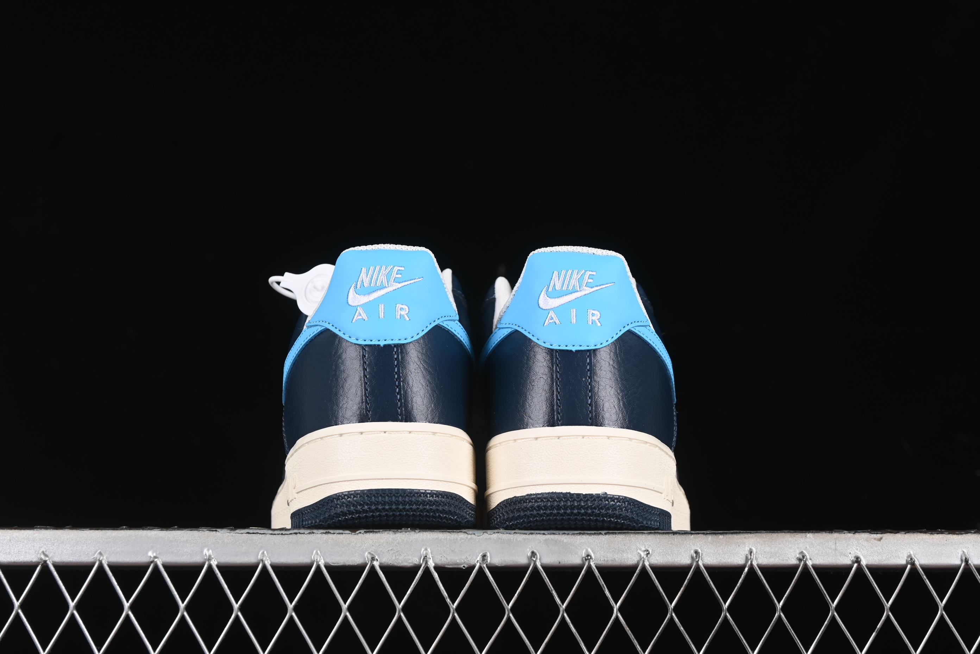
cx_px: 490
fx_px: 2042
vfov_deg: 18.2
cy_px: 327
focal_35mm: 75
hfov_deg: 27.0
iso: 160
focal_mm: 50
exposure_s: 1/60
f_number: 7.1
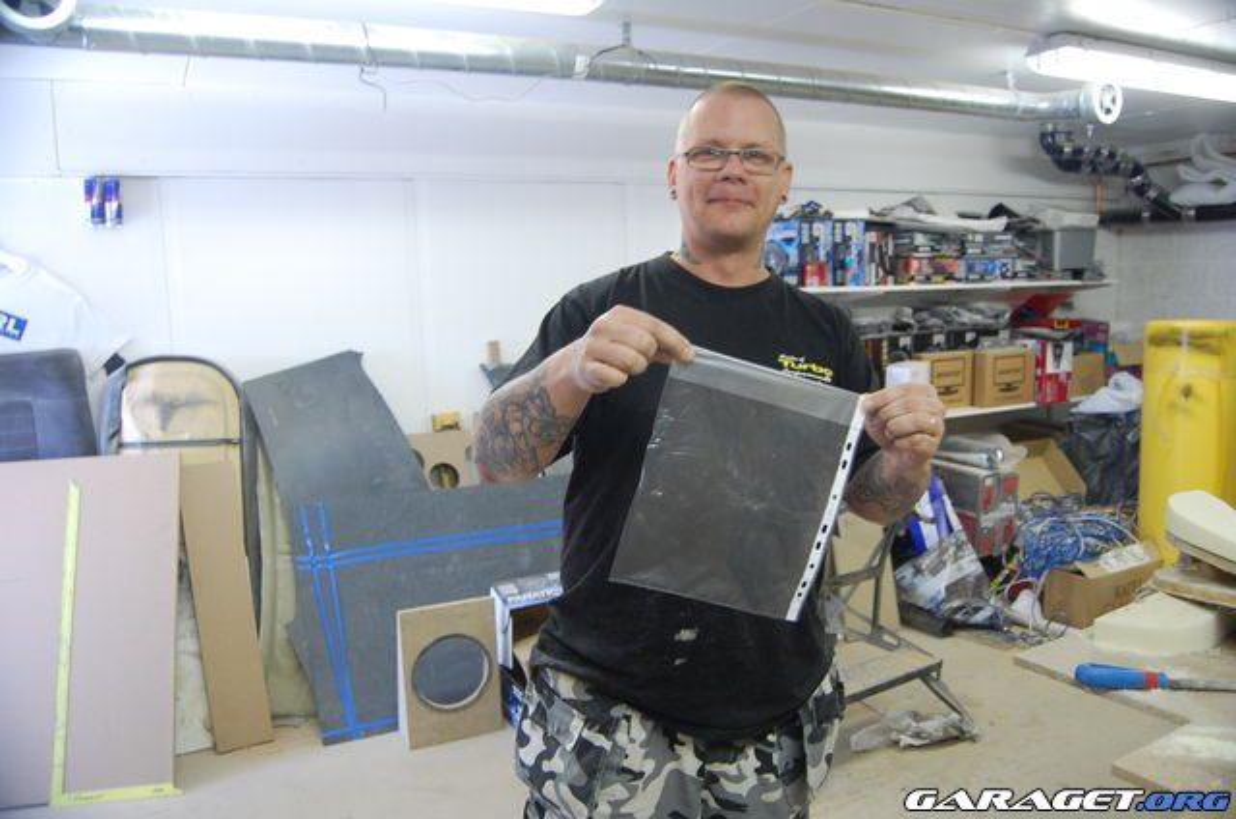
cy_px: 410
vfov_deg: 47.7
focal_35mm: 27
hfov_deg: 67.5
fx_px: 925
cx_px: 618
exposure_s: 1/15
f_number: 3.5
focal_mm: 18
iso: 800
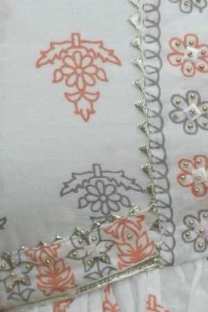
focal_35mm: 489
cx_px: 194
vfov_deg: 4.2
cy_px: 384
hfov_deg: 2.8
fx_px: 4234
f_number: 2.2
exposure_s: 1/1250
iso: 400
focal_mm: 85
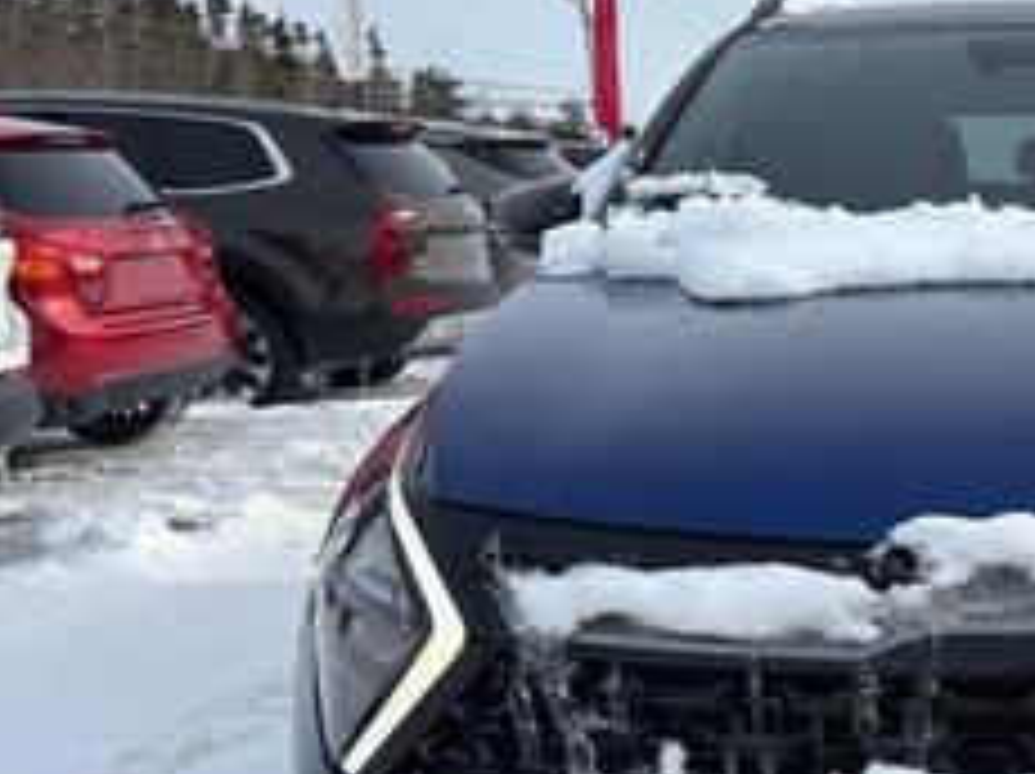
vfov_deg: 25.2
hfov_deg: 30.7
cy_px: 612
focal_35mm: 57
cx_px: 1094
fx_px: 1702
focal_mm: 5.96
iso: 50
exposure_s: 1/3205
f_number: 1.6
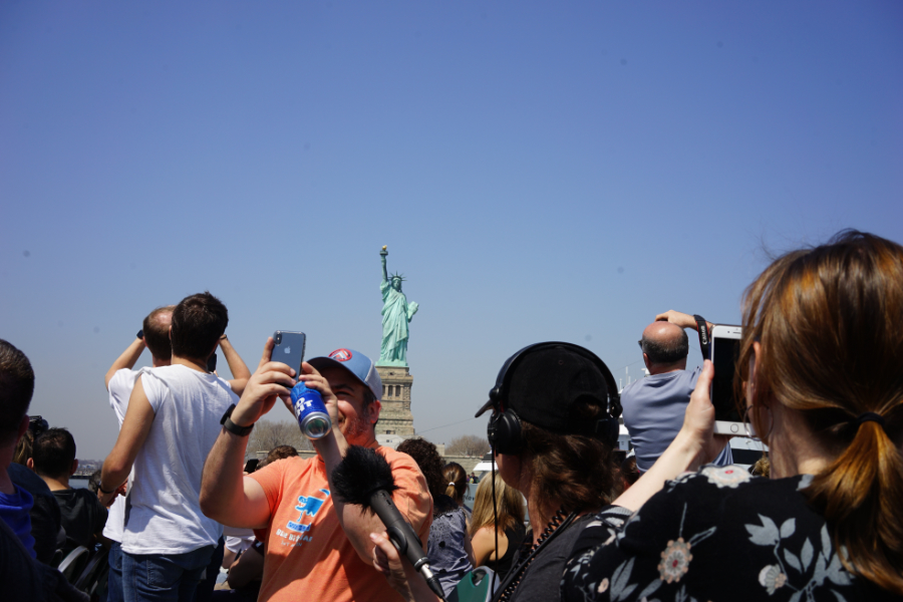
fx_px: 878
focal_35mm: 35
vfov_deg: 37.9
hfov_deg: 54.4
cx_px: 452
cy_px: 301
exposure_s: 1/200
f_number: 11
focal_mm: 35
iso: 100
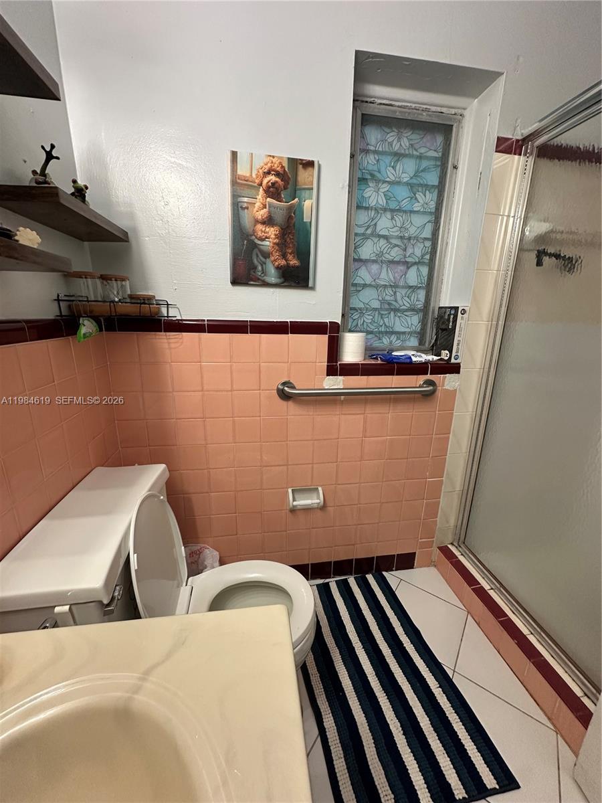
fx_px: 325
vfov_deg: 102.1
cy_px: 402
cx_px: 301
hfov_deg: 85.7
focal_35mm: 14
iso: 200
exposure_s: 1/120
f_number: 2.2
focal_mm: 2.22
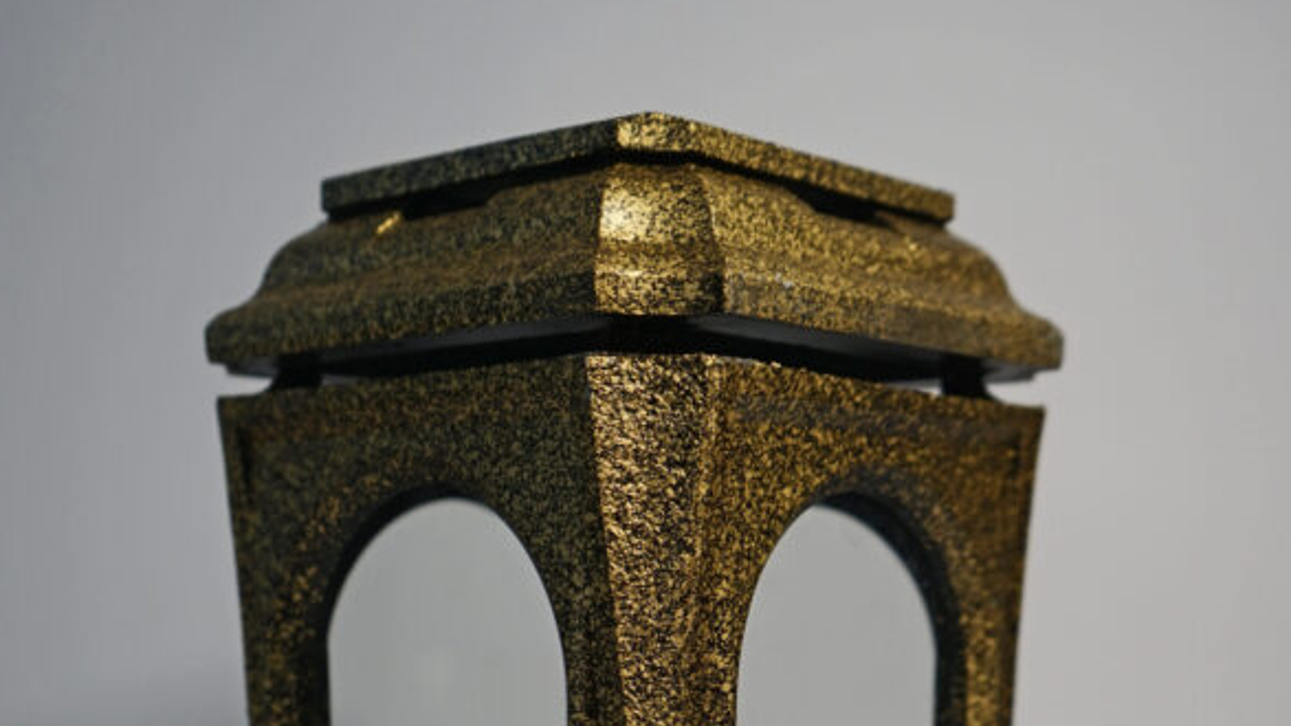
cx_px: 633
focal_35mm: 45
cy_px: 836
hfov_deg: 45.5
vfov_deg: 24.4
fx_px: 1540
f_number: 4
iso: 400
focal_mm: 28
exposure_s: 1/60
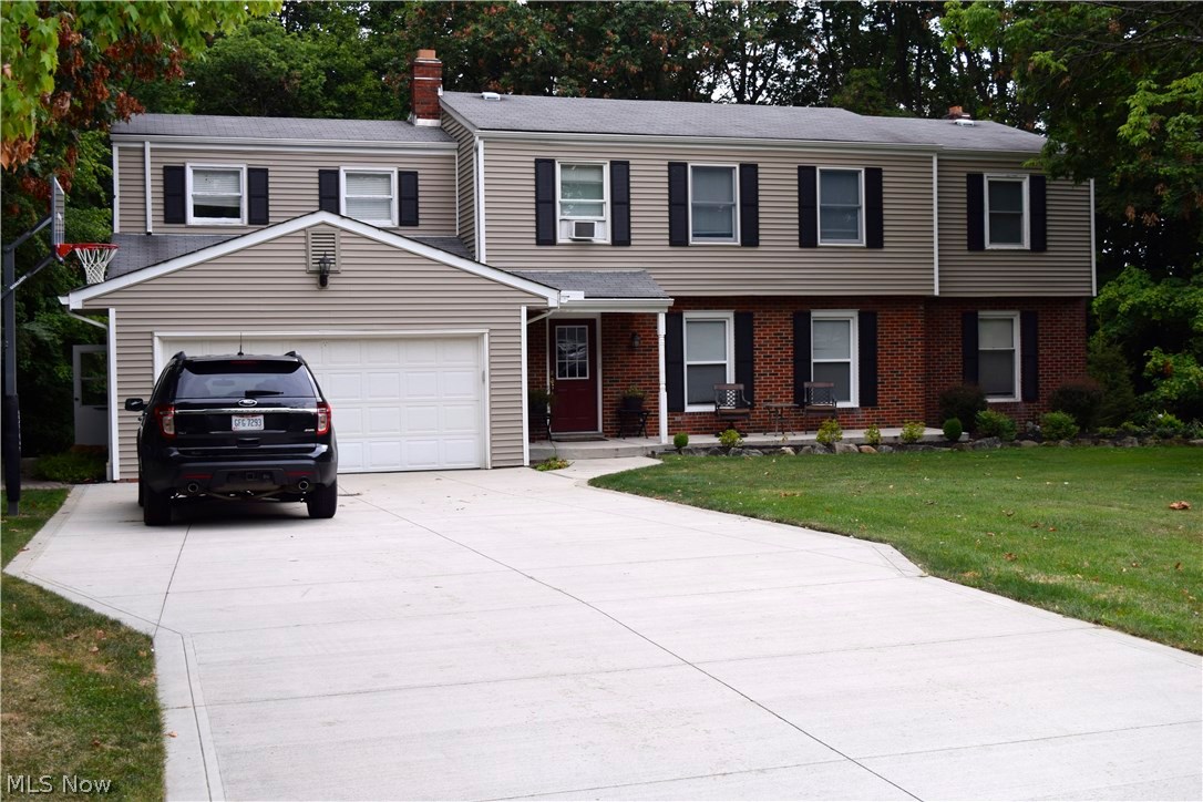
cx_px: 602
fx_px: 1454
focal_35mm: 44
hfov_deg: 45.0
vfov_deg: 30.8
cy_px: 401
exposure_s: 1/160
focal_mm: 29
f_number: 6.3
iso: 400
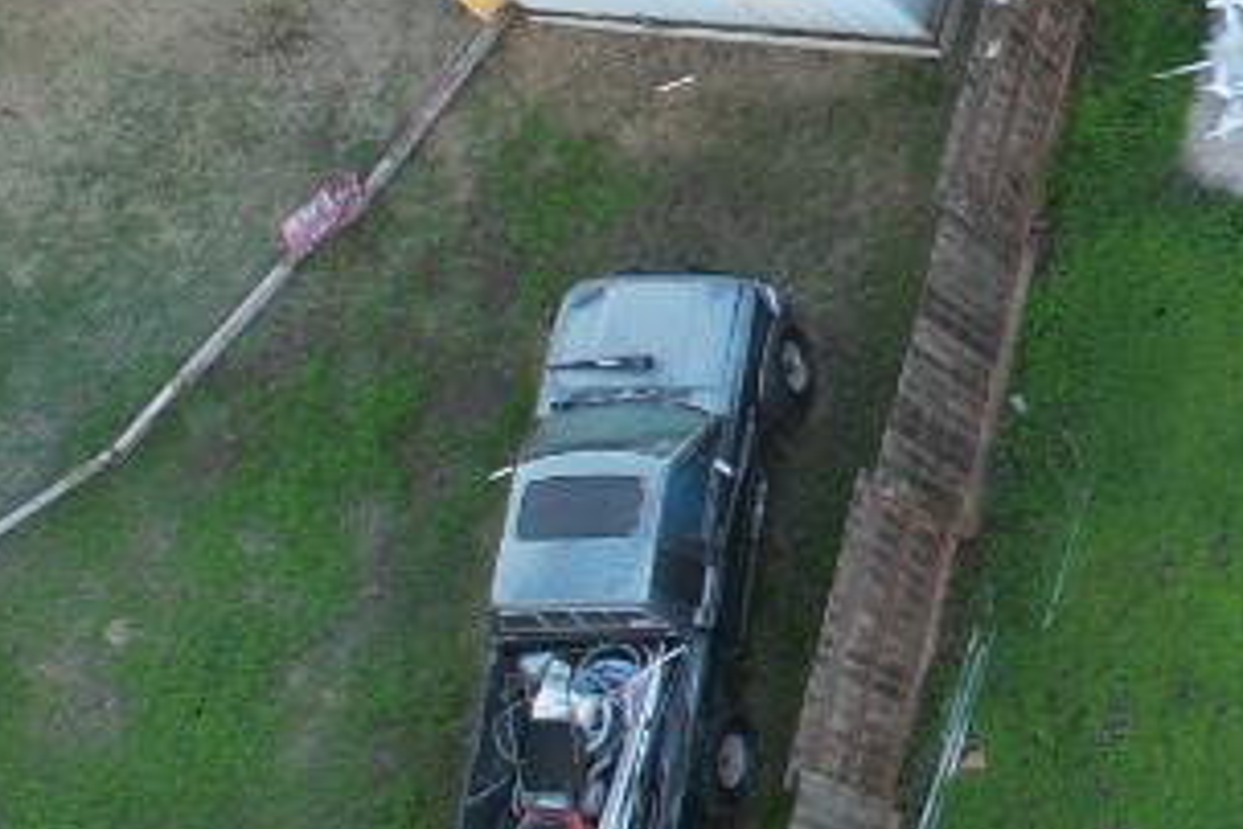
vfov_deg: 12.1
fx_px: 3763
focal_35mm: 109
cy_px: -304
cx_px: 2728
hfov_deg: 14.4
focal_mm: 8.38
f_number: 2.8
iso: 100
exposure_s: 1/30
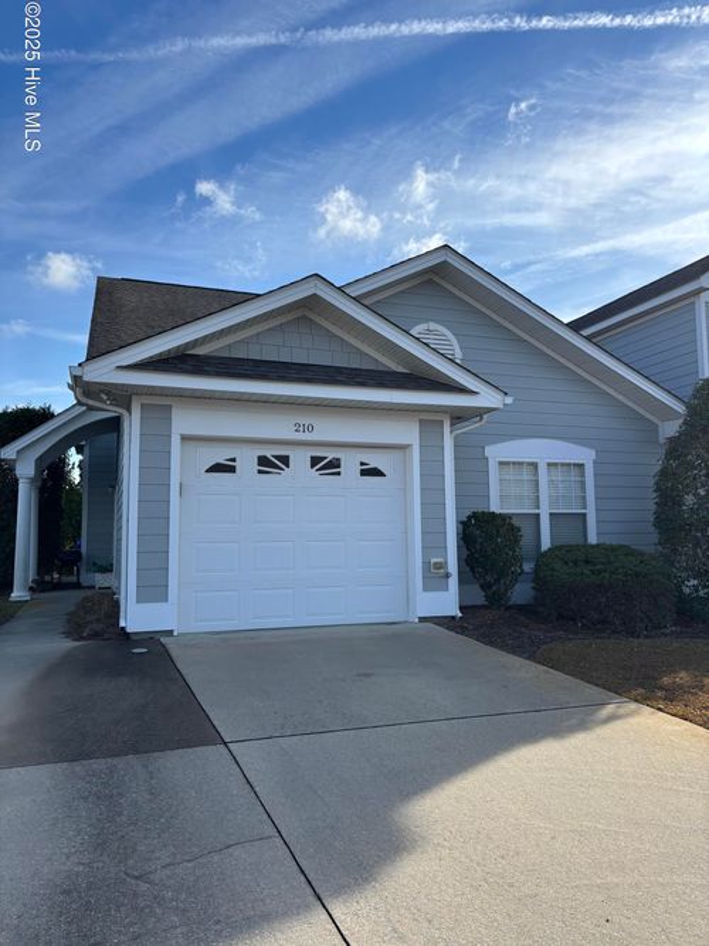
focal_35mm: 26
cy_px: 473
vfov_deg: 67.3
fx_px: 710
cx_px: 354
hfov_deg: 53.0
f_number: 1.6
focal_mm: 5.96
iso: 50
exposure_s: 1/2778
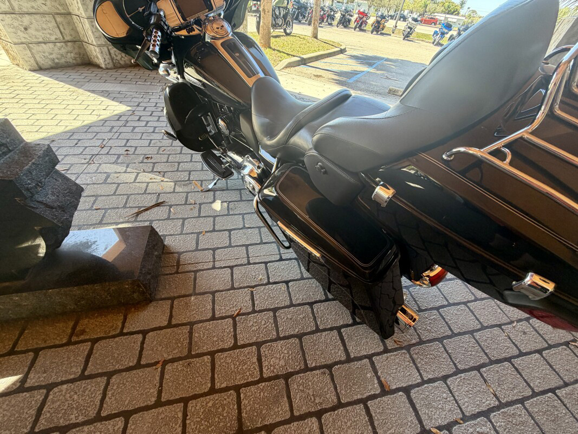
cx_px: 289
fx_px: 234
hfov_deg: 102.1
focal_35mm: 14
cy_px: 217
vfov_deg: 85.7
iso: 80
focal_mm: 2.22
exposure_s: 1/121
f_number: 2.2
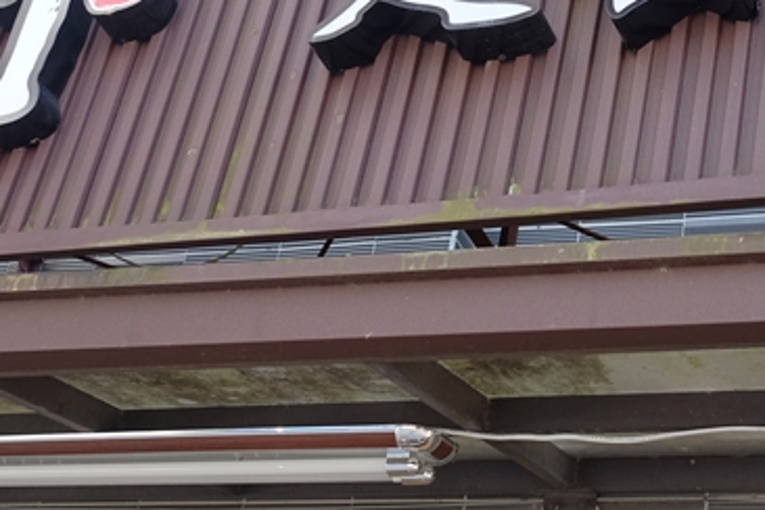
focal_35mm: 86
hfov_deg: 23.4
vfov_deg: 15.8
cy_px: 88
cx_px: 571
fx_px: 1827
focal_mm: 23
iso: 250
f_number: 2.5
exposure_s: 1/320
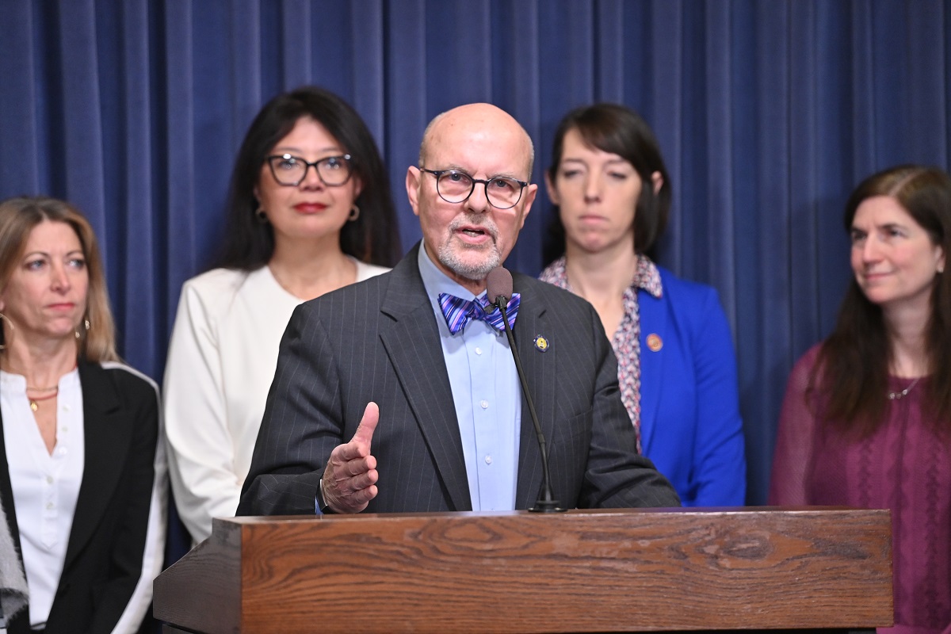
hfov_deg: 11.7
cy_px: 317
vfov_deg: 7.8
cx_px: 476
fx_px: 4623
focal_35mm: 175
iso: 3200
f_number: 3.2
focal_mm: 175
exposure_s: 1/400
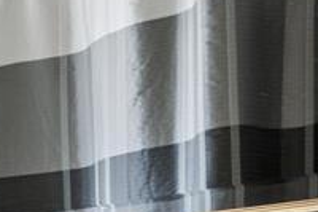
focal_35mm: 109
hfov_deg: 12.8
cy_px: 353
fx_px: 962
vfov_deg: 11.8
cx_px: -507
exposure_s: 1/80
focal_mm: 17
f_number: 8
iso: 400
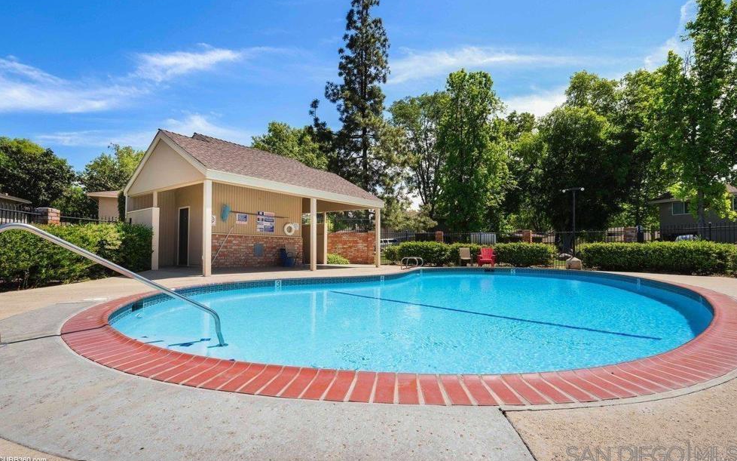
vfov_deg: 71.1
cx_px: 361
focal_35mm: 16
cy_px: 214
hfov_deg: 97.8
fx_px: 321
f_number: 8
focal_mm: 10
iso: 250
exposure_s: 1/250
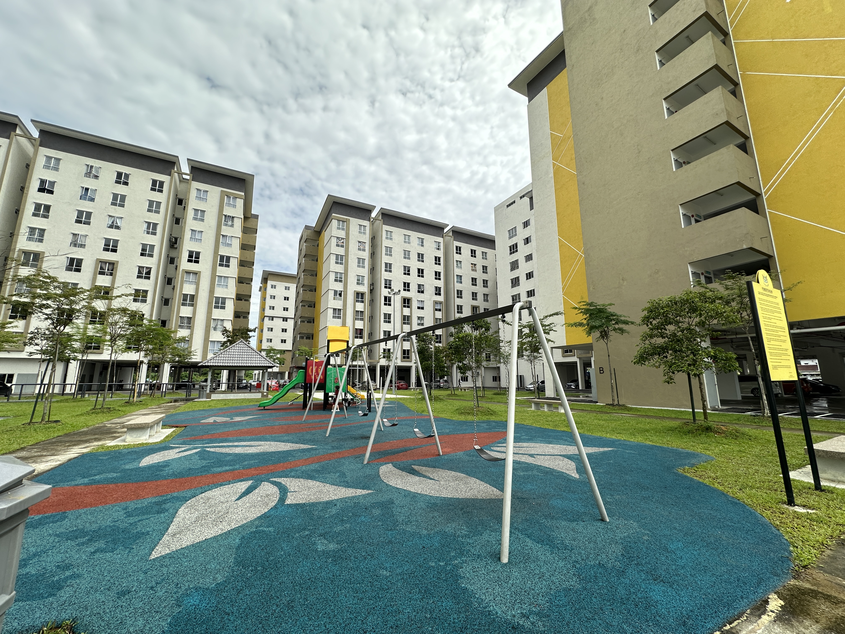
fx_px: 342
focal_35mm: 14
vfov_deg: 85.7
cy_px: 317
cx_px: 422
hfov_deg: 102.1
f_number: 2.2
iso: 50
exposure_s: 1/790
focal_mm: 2.22
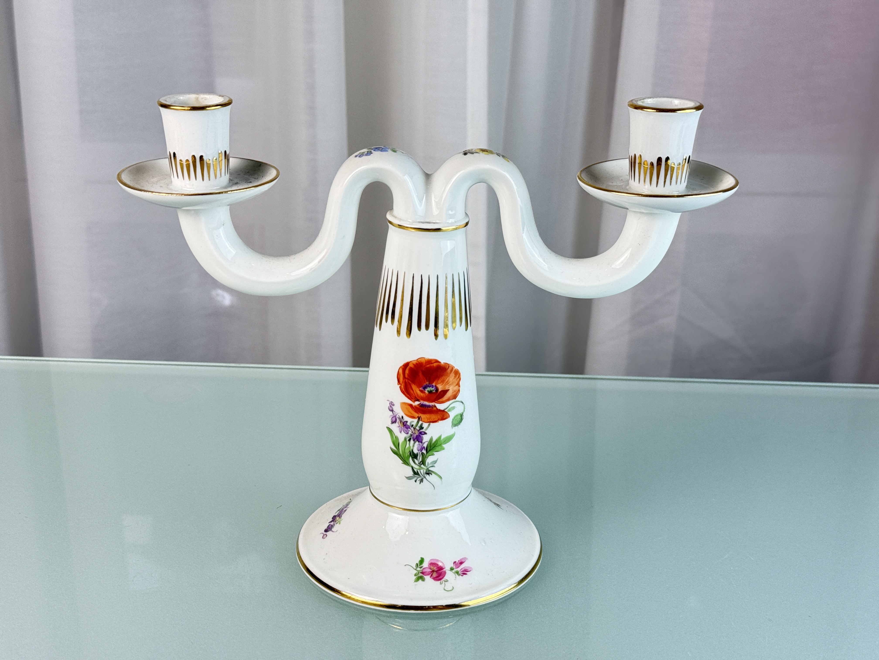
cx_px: 440
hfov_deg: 39.7
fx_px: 1219
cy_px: 330
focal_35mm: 48
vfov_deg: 30.3
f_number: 1.78
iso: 80
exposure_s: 1/227
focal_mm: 6.76
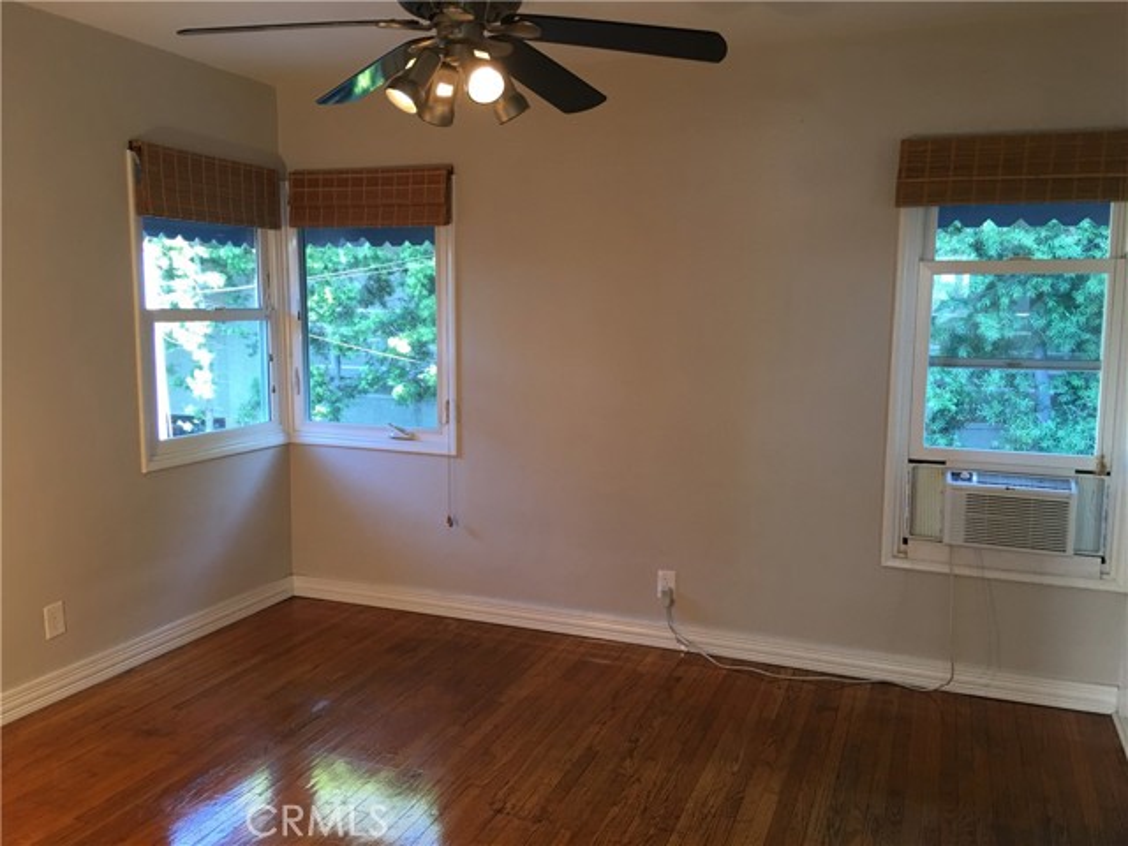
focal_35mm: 29
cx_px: 564
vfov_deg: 48.2
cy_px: 423
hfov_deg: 61.7
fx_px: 945
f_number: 2.2
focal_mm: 4.15
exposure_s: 1/15
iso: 40
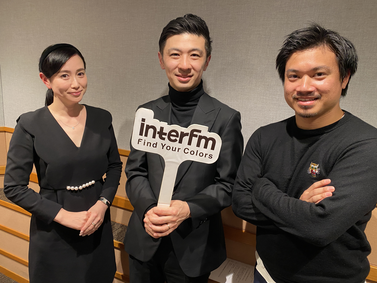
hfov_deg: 67.3
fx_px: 283
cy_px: 142
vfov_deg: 53.1
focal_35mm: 26
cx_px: 188
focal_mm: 4.25
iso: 160
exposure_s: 1/50
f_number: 1.8
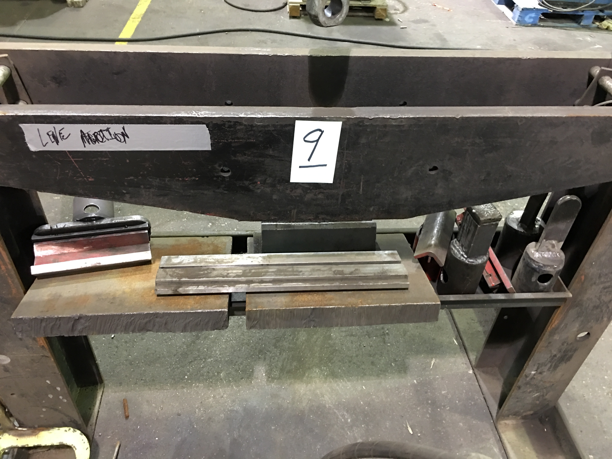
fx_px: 513
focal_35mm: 29
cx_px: 306
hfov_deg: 61.7
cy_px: 230
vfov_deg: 48.2
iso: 64
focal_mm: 4.15
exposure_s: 1/4
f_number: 2.2
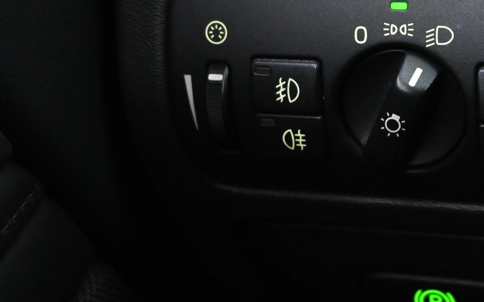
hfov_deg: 24.3
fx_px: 1108
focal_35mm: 84
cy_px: 88
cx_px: 380
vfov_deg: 15.5
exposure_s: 1/25
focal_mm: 28
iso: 6400
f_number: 4.5
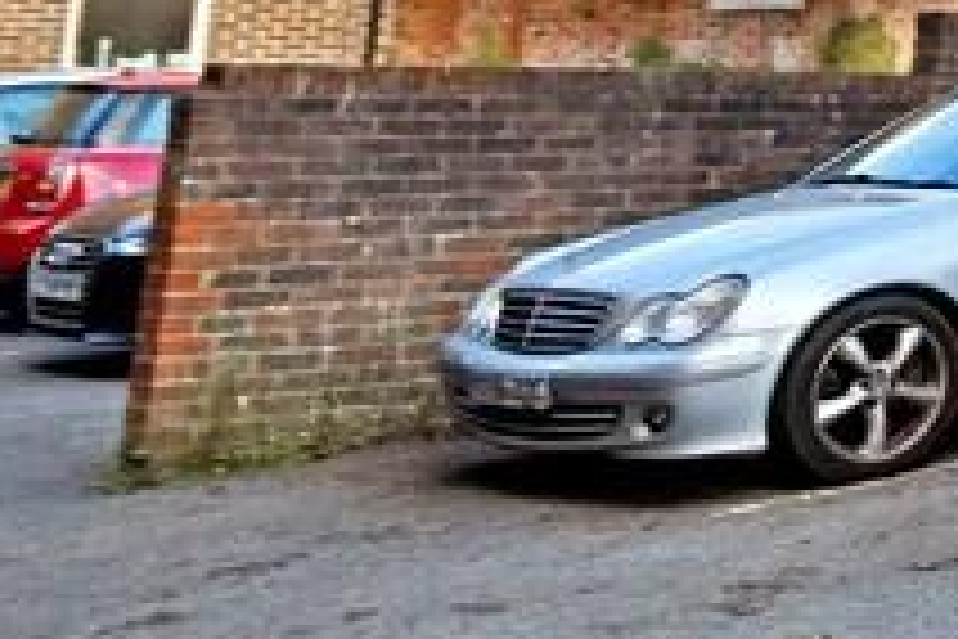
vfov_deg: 17.7
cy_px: -205
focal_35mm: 72
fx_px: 1916
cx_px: 1997
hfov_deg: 17.7
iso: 280
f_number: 8
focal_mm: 10
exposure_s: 1/250
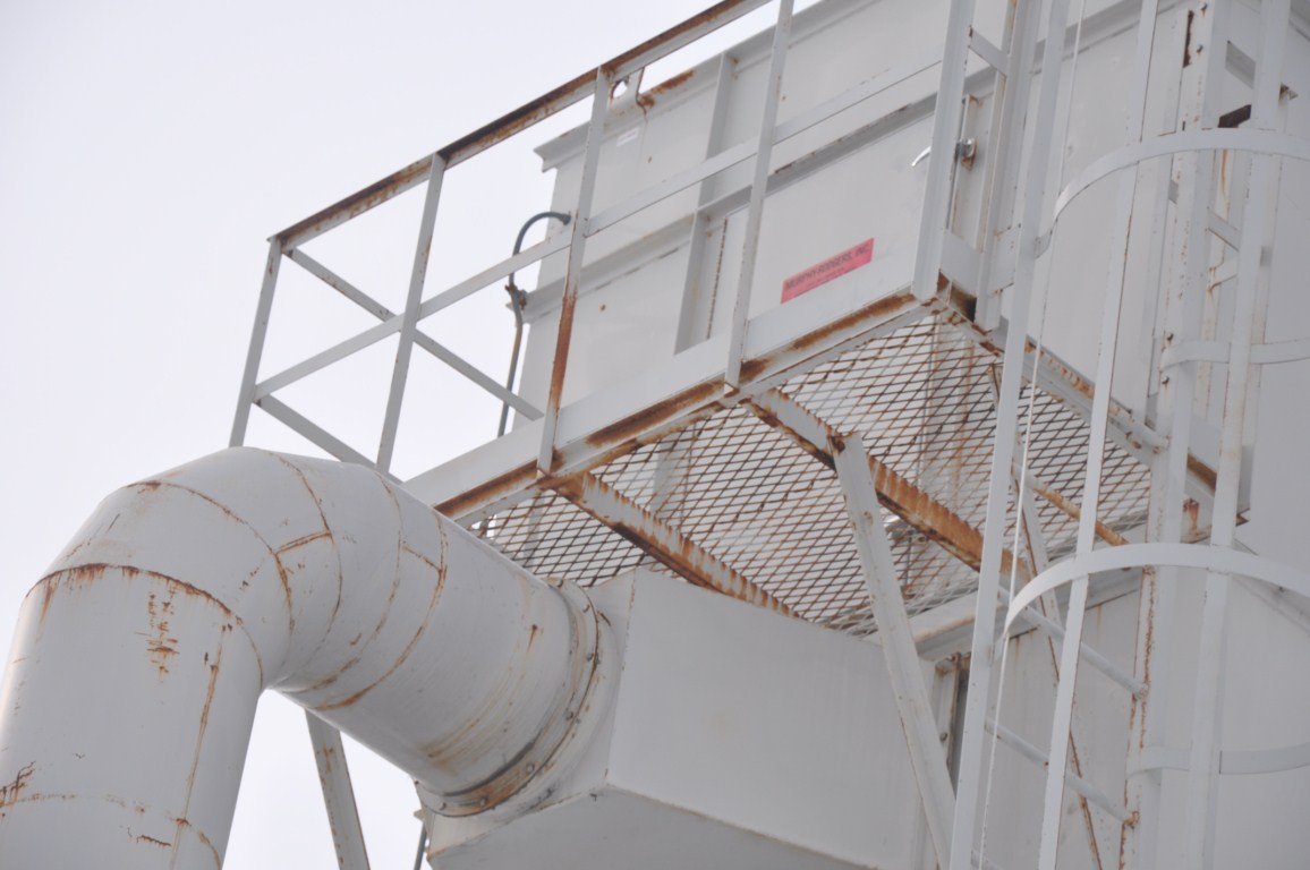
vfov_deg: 8.7
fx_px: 5725
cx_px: 655
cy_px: 435
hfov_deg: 13.1
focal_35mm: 158
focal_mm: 105
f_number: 9
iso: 200
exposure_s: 1/320
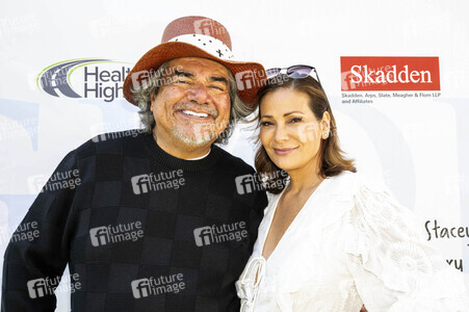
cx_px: 234
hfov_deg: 45.5
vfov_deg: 31.1
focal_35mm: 43
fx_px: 560
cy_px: 156
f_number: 5.6
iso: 400
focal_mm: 43
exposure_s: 1/200
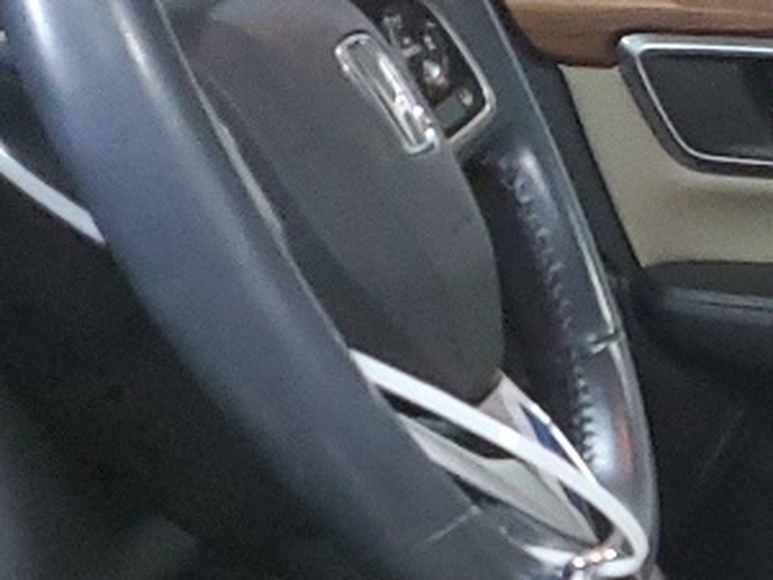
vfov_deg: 10.5
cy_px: 803
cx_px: 1097
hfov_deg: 13.6
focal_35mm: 138
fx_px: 3083
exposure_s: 1/60.2
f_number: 1.5
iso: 394
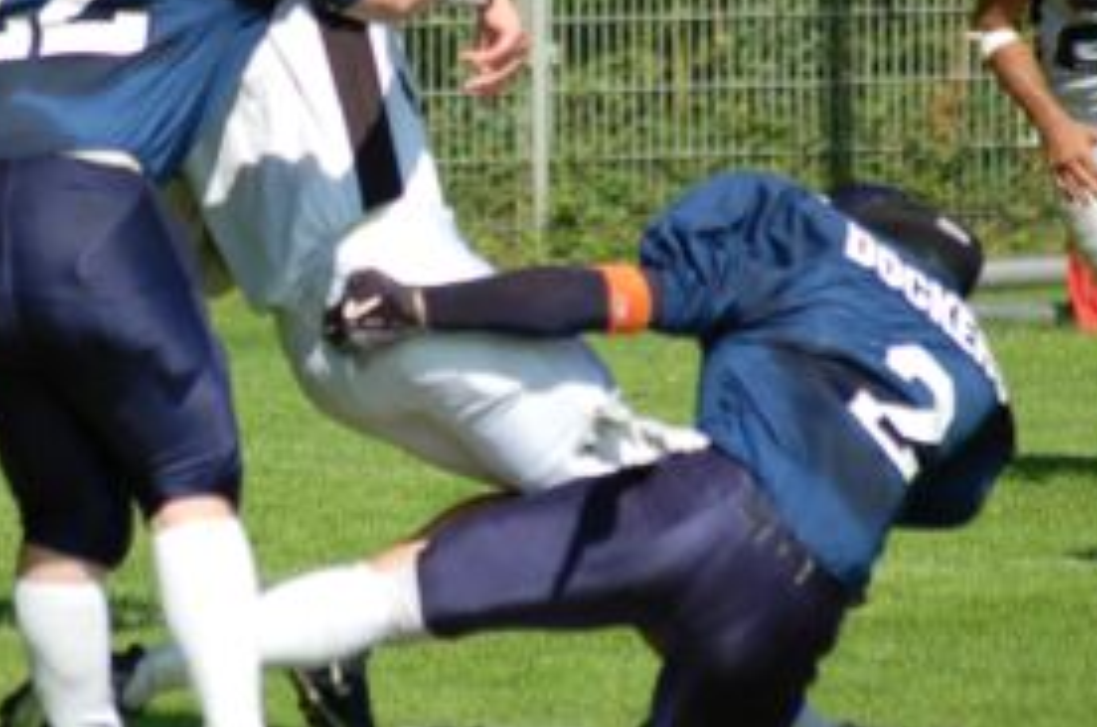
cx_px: 340
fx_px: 14596
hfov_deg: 4.3
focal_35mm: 480
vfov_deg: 2.9
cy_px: 183
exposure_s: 1/1000
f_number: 5
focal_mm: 195
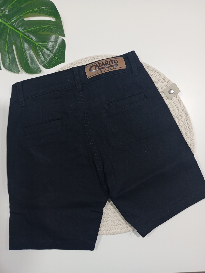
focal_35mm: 28
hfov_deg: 49.9
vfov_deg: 63.4
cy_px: 136
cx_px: 102
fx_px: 221
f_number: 1.8
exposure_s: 1/33.3
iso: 939
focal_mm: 4.27
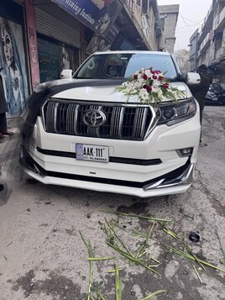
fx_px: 208
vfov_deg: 71.6
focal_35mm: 24
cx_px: 112
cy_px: 150
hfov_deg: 56.8
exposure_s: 1/604
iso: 80
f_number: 1.78
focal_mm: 6.76
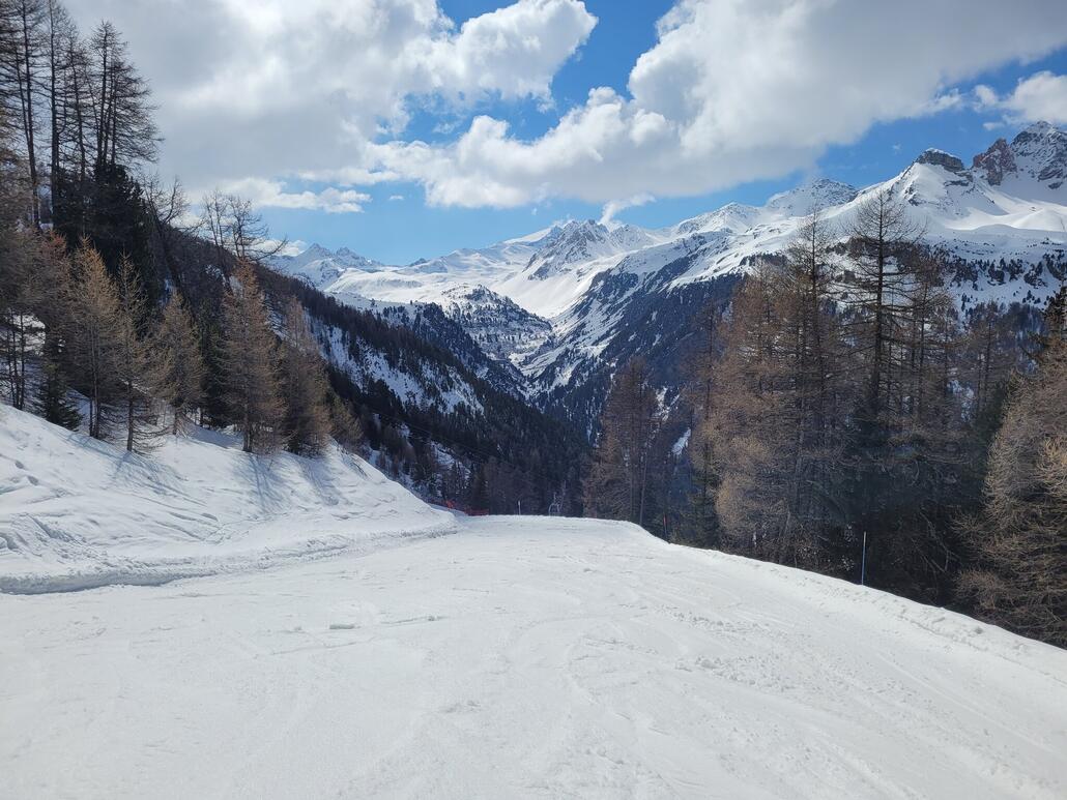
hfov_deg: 67.3
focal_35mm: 26
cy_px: 400
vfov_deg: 53.1
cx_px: 534
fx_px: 802
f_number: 1.8
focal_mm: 5.4
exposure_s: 1/8489
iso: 40
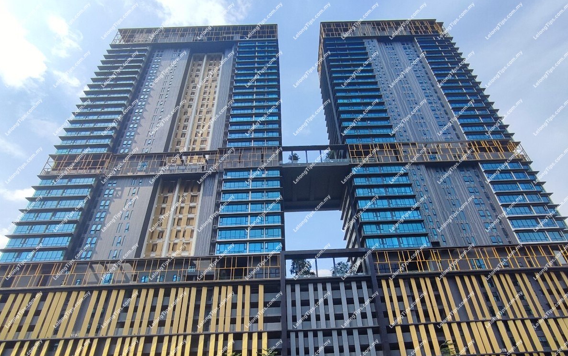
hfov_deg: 94.3
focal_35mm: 17
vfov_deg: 67.5
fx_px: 263
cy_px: 211
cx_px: 284
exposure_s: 1/1658
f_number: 2.2
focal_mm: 1.65
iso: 50
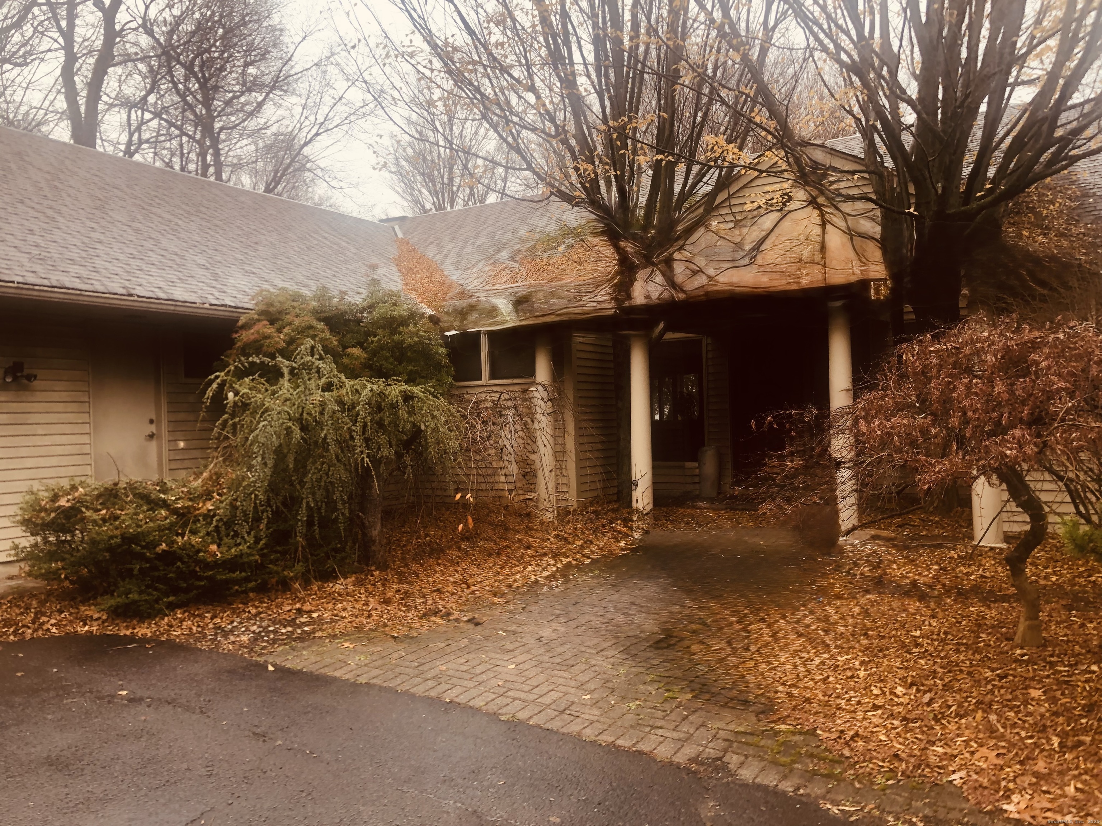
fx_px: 891
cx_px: 551
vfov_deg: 49.7
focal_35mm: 28
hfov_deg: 63.4
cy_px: 413
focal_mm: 4
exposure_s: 1/120
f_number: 1.8
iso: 40
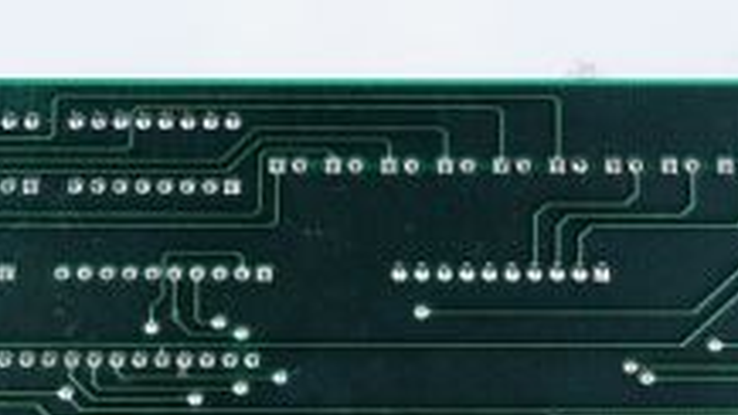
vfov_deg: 6.0
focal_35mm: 196
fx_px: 3835
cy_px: 963
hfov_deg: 11.0
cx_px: 469
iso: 400
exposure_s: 1/160
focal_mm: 45
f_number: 11
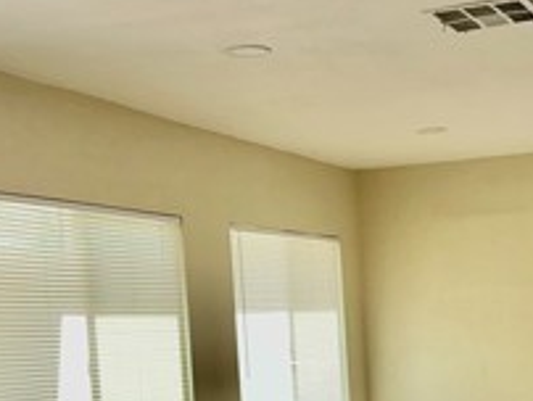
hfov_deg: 25.3
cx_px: 406
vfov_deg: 18.9
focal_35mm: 76
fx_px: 1172
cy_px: 409
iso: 80
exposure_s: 1/351
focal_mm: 6.86
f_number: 1.78
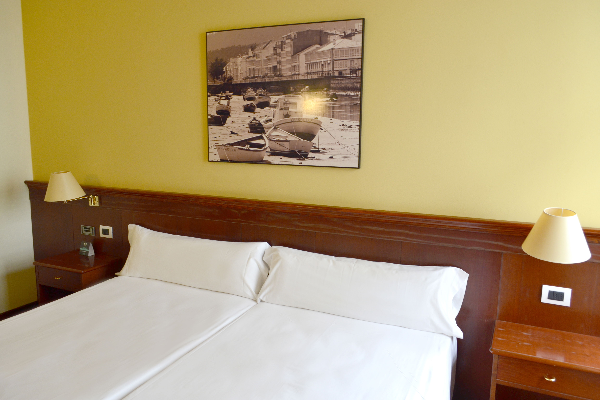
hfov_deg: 67.4
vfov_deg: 47.9
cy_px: 200
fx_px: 450
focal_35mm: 27
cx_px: 300
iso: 400
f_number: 6.3
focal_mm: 18
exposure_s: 1/20
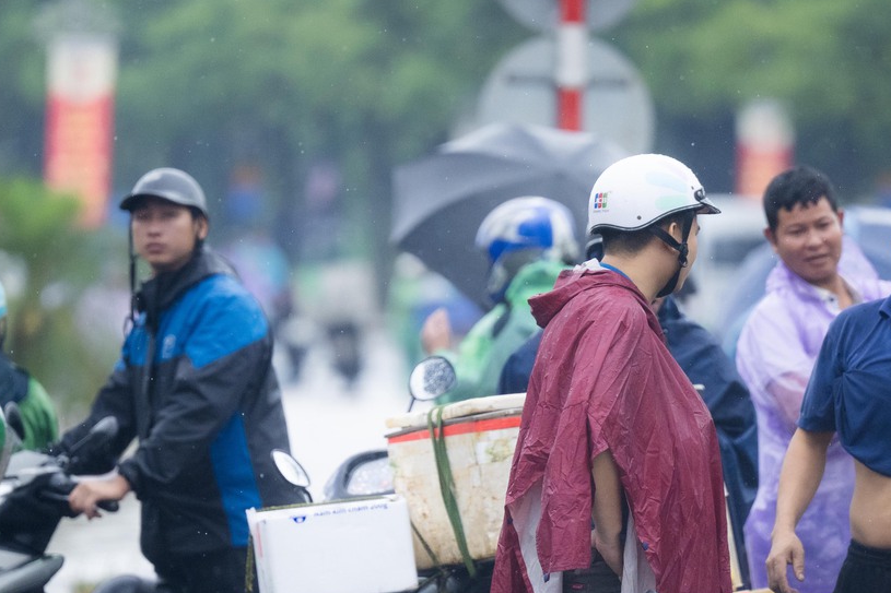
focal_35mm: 466
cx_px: 541
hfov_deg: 4.4
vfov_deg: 2.9
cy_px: 370
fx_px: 11530
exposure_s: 1/3200
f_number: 2.8
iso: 1000
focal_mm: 190
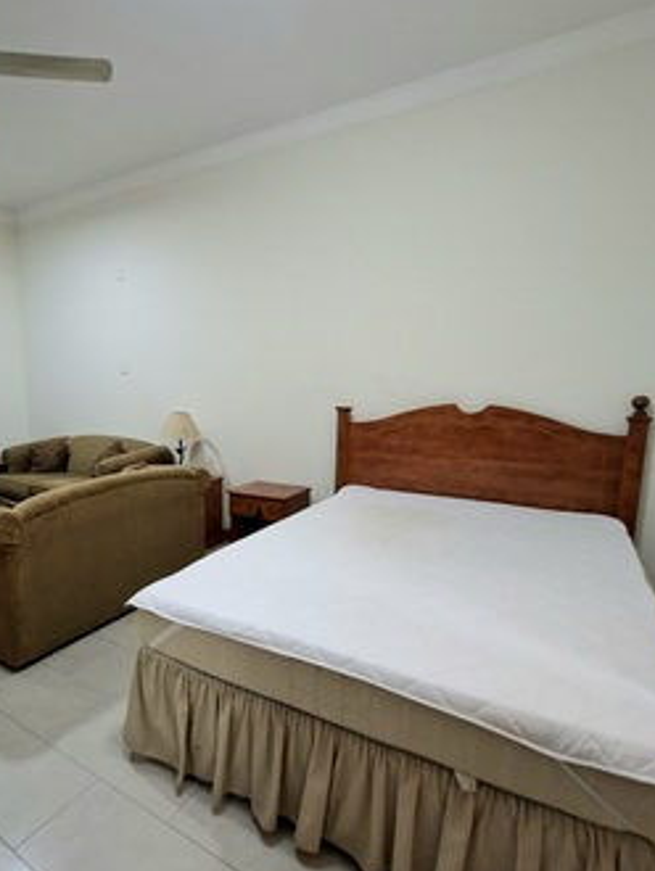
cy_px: 468
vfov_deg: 87.6
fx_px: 454
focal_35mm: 18
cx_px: 252
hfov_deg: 70.7
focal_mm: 1.74
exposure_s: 1/24
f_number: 2.2
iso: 200
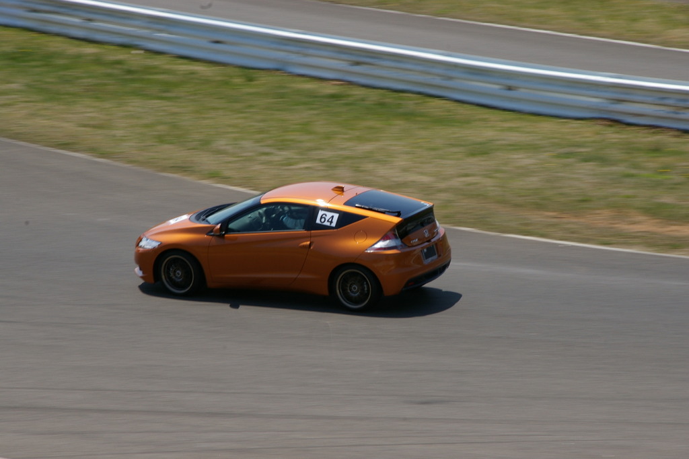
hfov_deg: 10.6
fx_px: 3731
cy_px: 230
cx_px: 344
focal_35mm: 195
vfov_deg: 7.0
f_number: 16
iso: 200
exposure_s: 1/125
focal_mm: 130
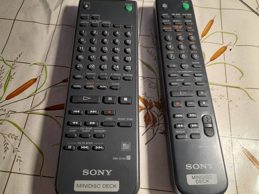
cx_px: 127
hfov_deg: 67.3
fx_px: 195
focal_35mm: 26
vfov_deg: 53.1
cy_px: 95
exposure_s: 1/50
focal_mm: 4.6
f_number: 2
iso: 80
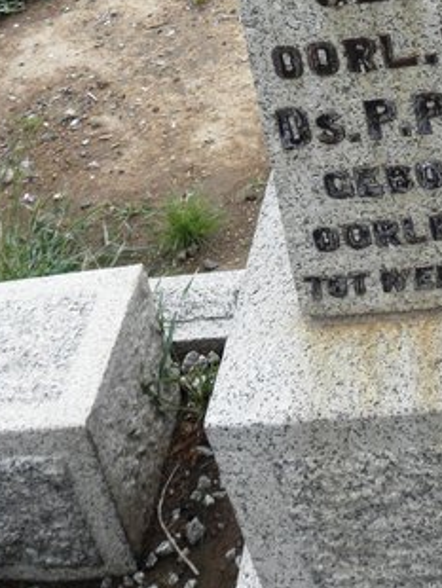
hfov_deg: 20.4
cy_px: -34
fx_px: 1139
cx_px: 544
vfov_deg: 26.9
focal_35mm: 67
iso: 64
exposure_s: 1/160
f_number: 5.6
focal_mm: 4.6
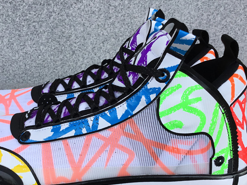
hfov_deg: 41.0
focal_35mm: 46
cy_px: 129
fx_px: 328
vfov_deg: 31.2
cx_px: 95
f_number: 2.4
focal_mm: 3.3
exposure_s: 1/426
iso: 25
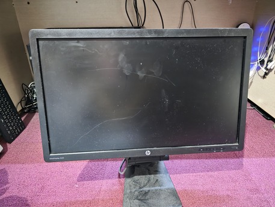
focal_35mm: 23
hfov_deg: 73.9
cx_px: 138
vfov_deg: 58.9
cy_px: 104
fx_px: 183
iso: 3200
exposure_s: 1/16.7
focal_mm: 6.3
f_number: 1.7
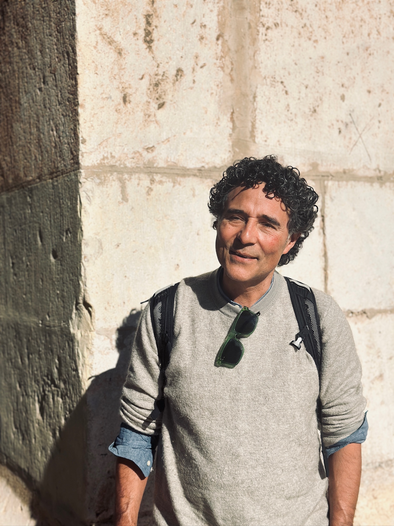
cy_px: 263
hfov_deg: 30.3
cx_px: 197
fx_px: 728
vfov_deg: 39.7
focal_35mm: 48
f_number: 1.78
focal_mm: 6.86
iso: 100
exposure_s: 1/15873
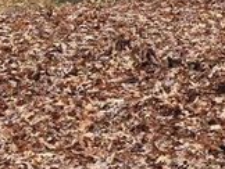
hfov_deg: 13.3
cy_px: -77
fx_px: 963
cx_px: 114
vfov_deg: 9.8
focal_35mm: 148
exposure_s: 1/166
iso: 80
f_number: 1.78
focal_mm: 6.76
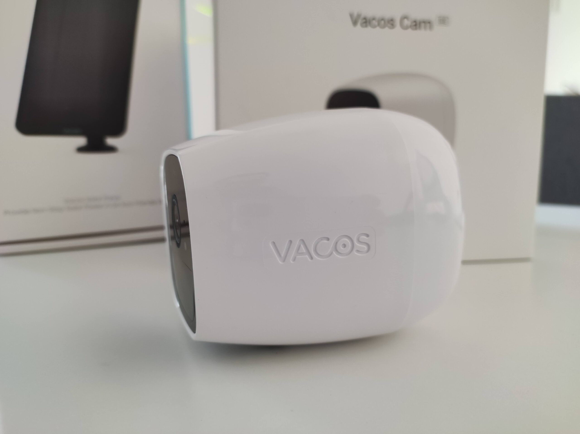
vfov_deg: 74.7
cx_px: 290
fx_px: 285
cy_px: 217
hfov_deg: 91.1
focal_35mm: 17
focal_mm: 4.74
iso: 764
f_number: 1.79
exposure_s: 1/50
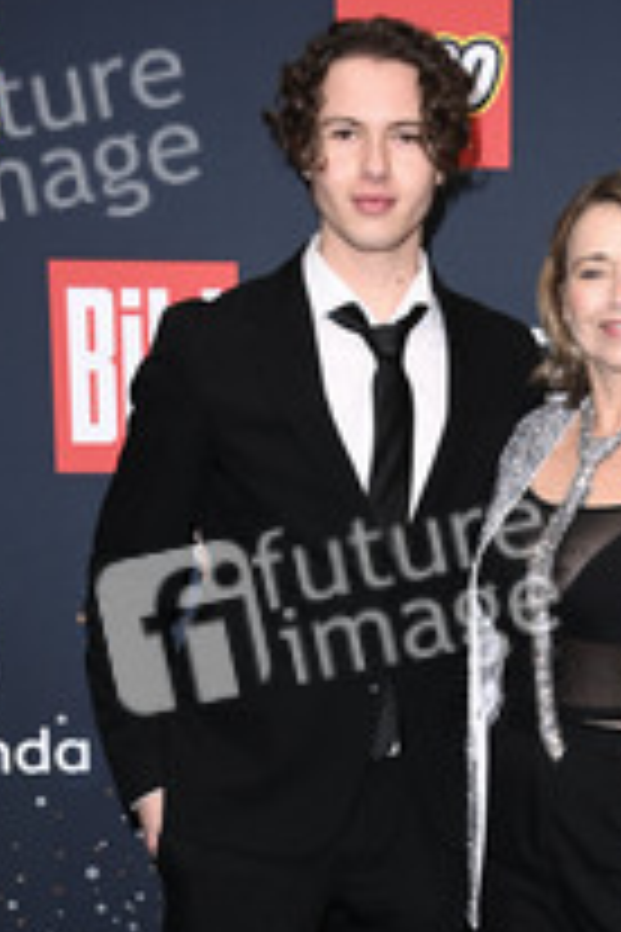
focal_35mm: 85
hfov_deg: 16.0
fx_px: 2199
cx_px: 459
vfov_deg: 23.3
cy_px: 833
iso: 320
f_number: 5.6
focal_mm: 44
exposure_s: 1/250
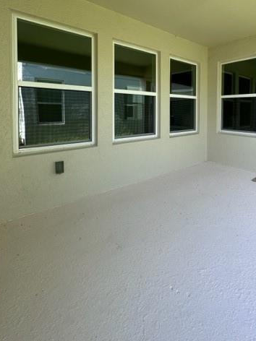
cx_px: 169
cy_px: 115
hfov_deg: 66.9
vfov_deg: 81.9
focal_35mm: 19
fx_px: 187
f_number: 2.2
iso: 40
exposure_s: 1/159
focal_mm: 2.22
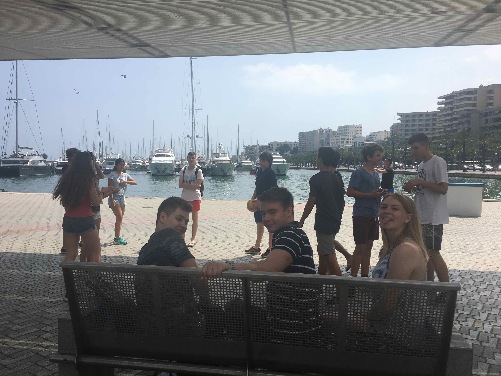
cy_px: 188
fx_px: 420
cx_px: 250
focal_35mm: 29
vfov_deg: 48.2
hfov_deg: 61.7
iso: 25
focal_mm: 4.15
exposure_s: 1/2481
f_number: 2.2
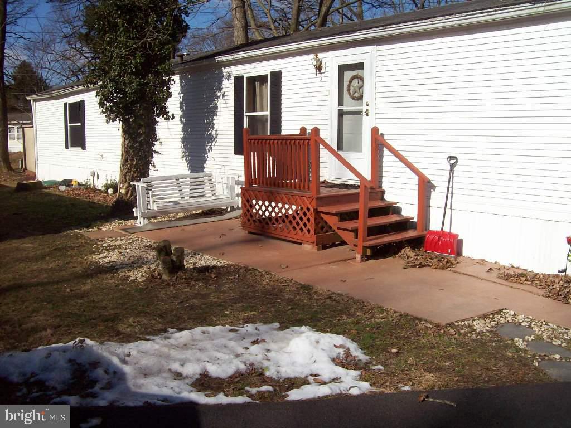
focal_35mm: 36
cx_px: 286
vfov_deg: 39.7
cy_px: 214
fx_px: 594
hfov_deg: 51.4
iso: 80
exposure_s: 1/1025
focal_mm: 6
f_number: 4.8
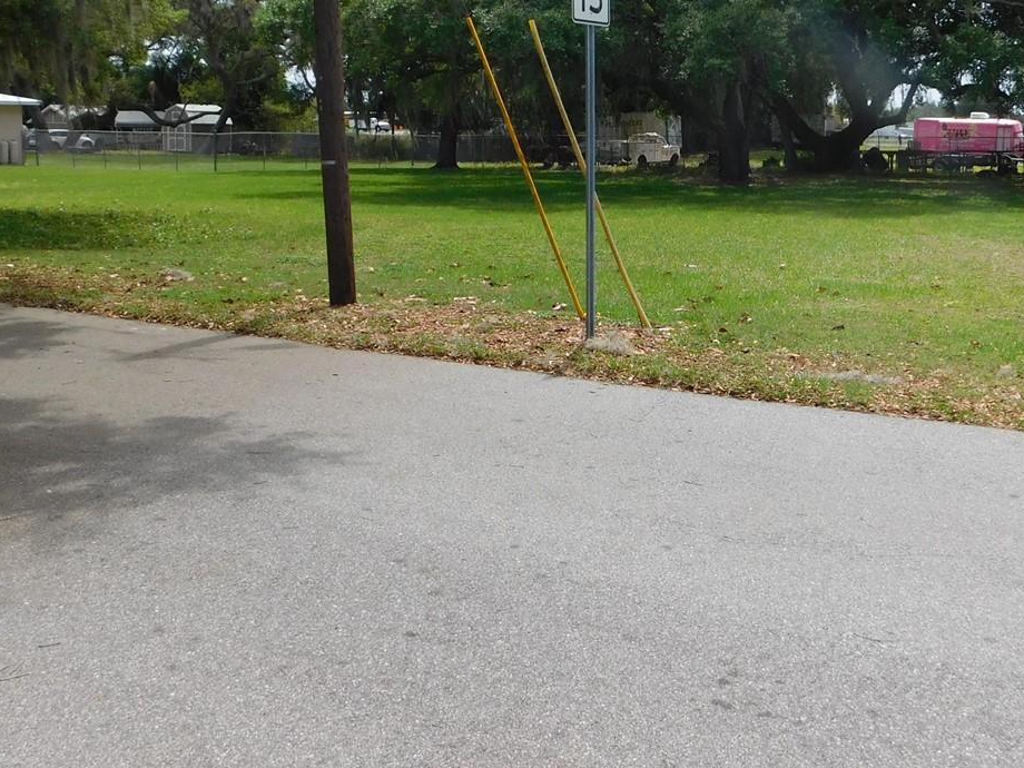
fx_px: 1183
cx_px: 654
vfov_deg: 35.6
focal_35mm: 40
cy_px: 258
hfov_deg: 46.3
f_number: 3
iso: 125
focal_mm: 4
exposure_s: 1/1500
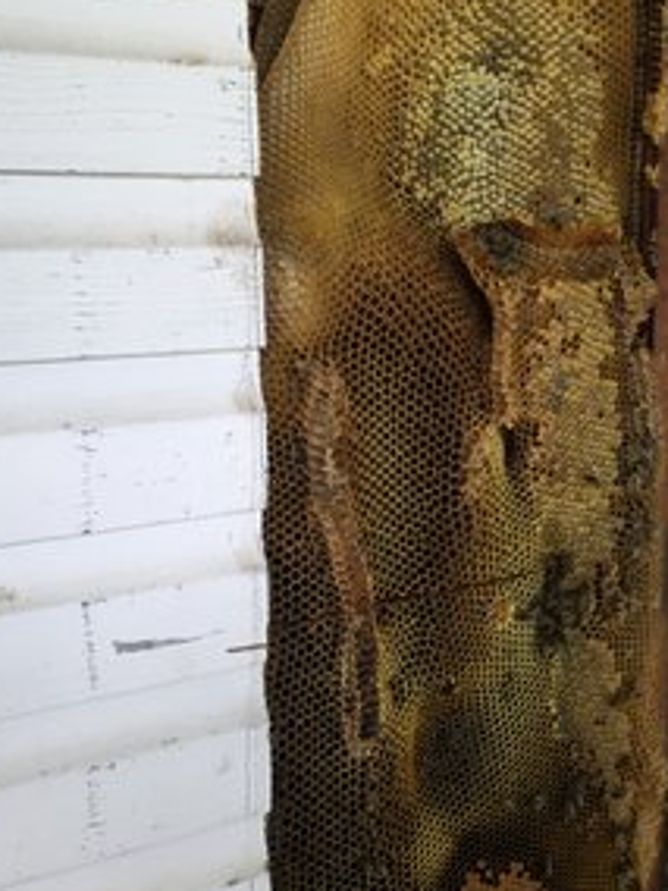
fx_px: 1261
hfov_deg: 29.4
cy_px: 436
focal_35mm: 49
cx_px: 470
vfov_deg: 38.9
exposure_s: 1/120
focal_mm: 4.15
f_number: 2.2
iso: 50
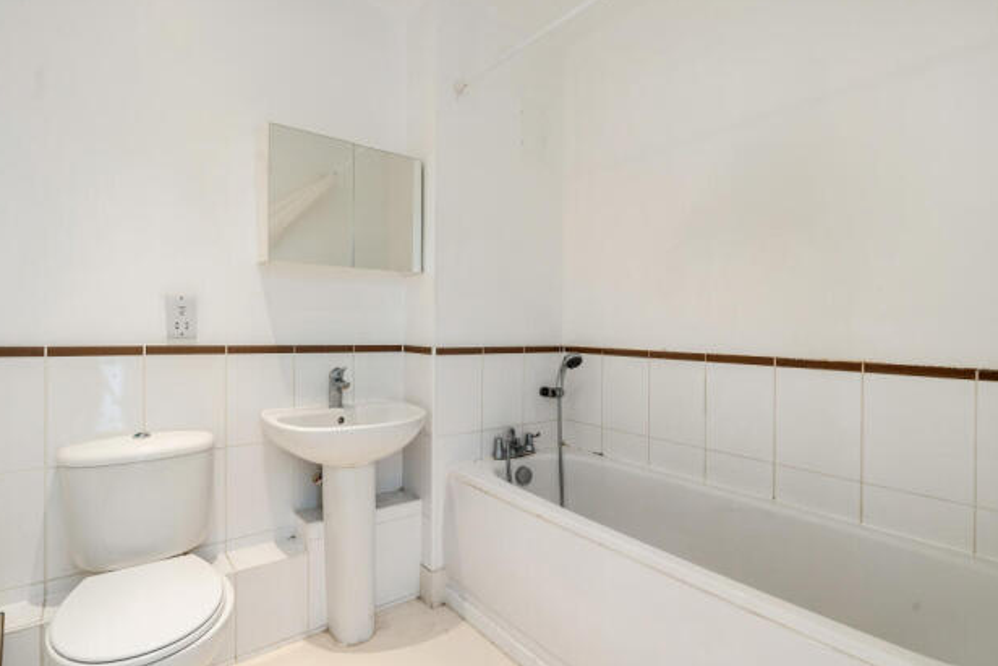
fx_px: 471
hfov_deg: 93.2
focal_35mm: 17
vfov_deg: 70.4
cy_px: 322
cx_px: 484
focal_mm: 16
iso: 640
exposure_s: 1/8
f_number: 8
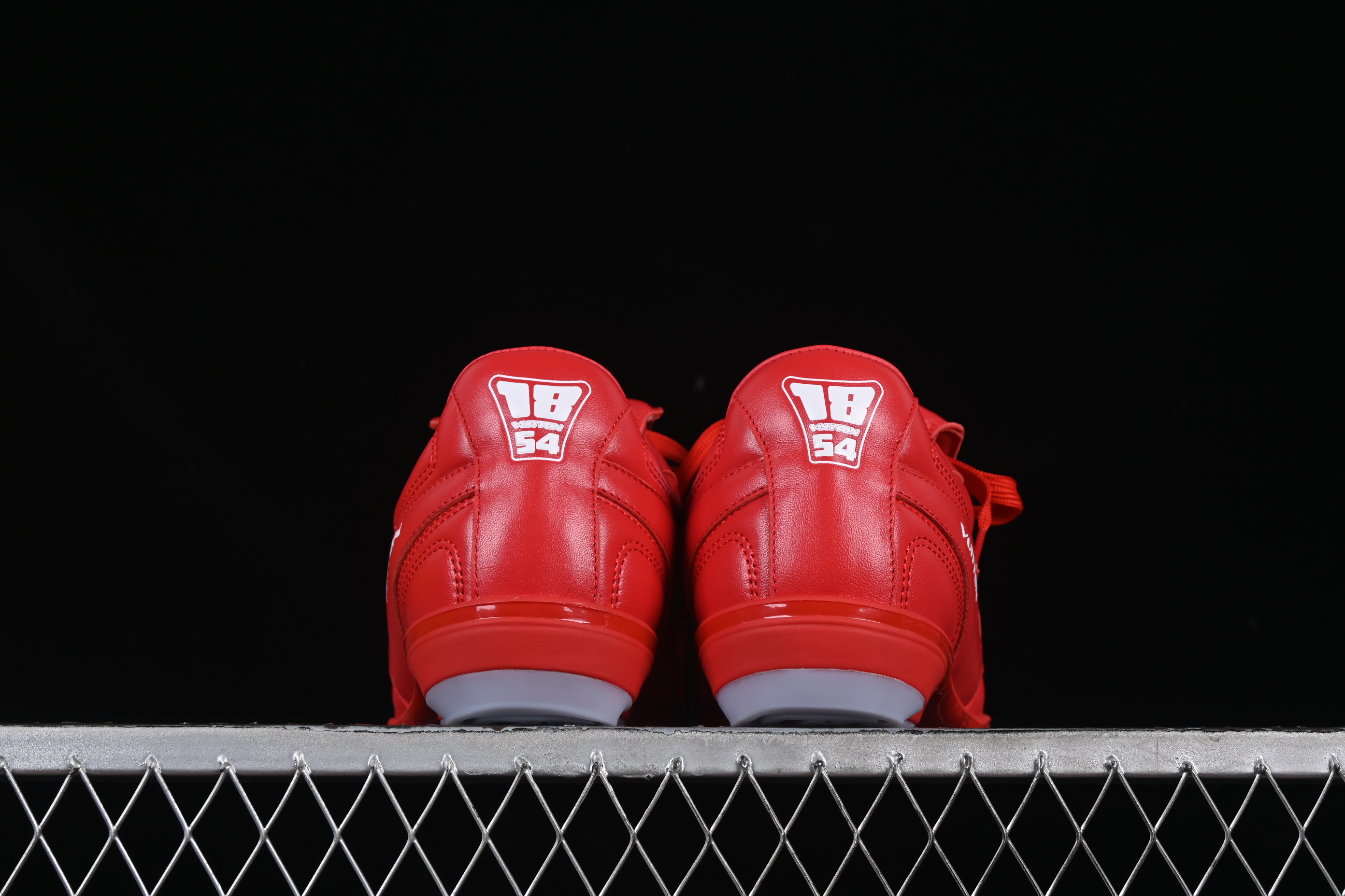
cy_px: 448
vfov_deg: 18.2
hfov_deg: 27.0
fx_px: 2802
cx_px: 672
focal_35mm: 75
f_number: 8
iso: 160
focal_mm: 50
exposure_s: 1/80
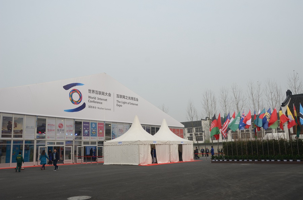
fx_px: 277
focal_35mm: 33
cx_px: 152
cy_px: 100
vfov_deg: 39.8
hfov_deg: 57.3
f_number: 7.1
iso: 125
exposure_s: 1/200
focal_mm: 22
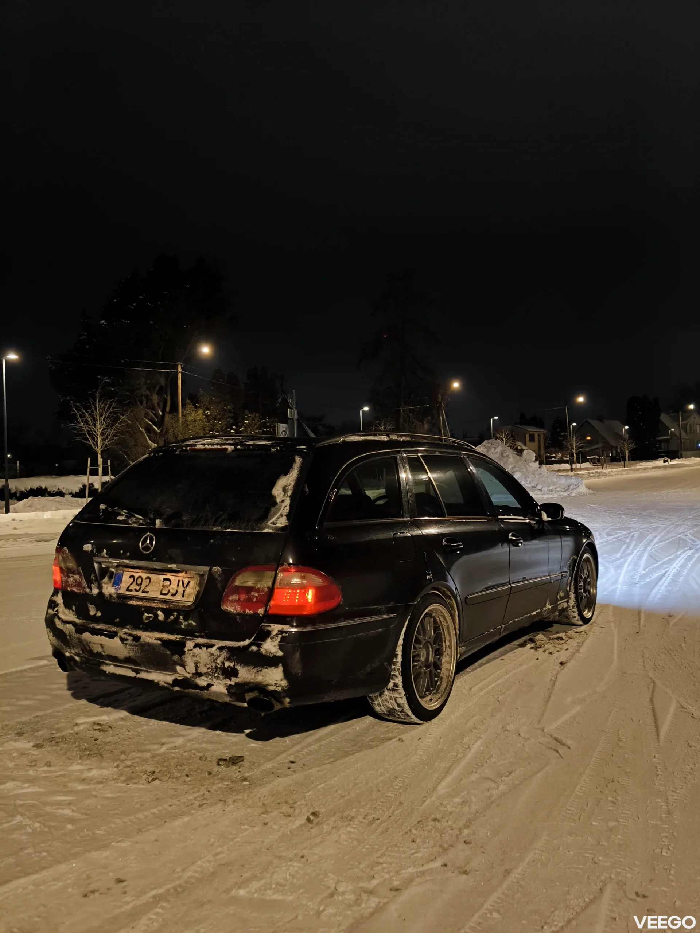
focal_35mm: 28
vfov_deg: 63.4
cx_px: 350
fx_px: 755
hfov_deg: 49.7
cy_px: 466
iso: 1600
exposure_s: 1/20
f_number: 1.9
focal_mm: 6.92
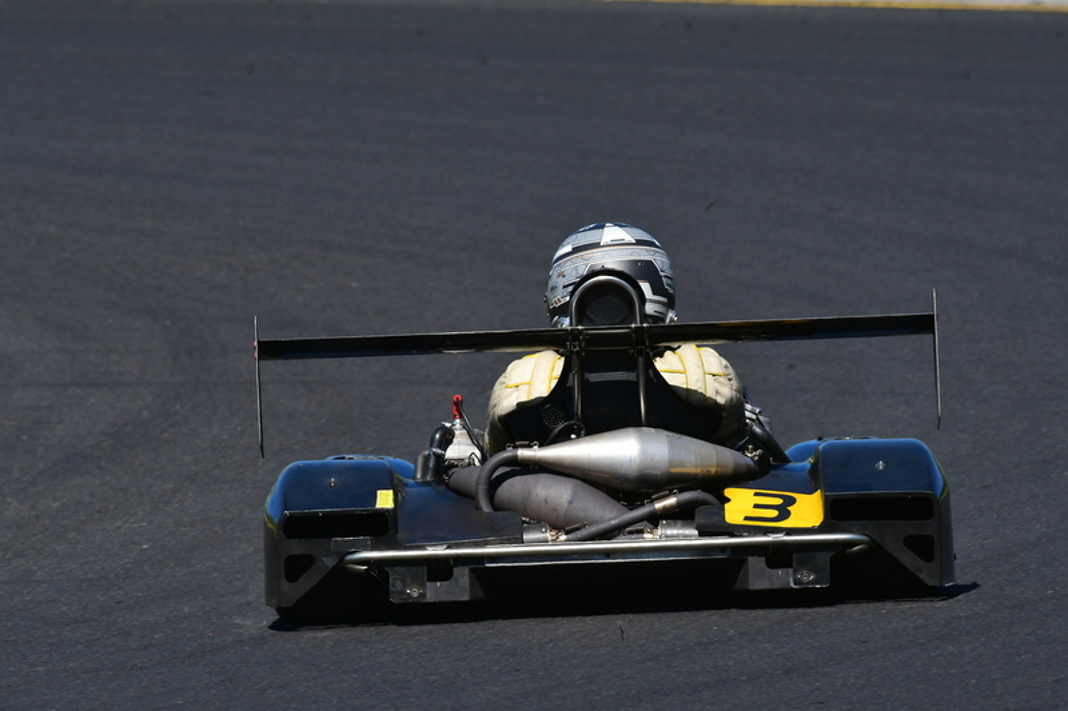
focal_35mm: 750
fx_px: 22244
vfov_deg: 1.8
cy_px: 356
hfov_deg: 2.8
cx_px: 534
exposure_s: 1/640
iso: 500
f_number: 13
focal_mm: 500
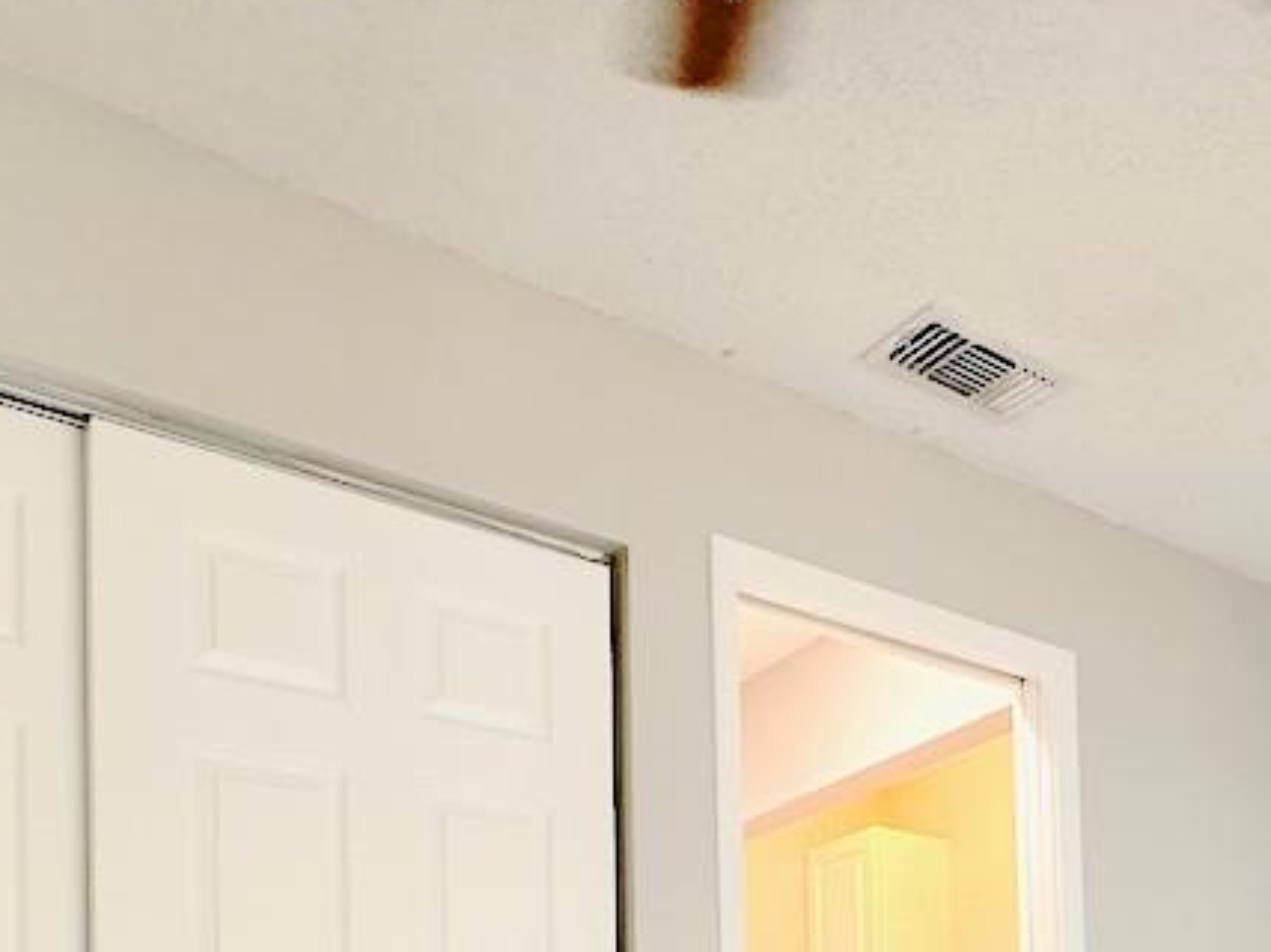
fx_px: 1542
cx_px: 1009
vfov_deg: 28.8
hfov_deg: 42.8
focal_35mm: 42
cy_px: 1196
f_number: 2.2
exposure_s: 1/104
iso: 200
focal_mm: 2.22
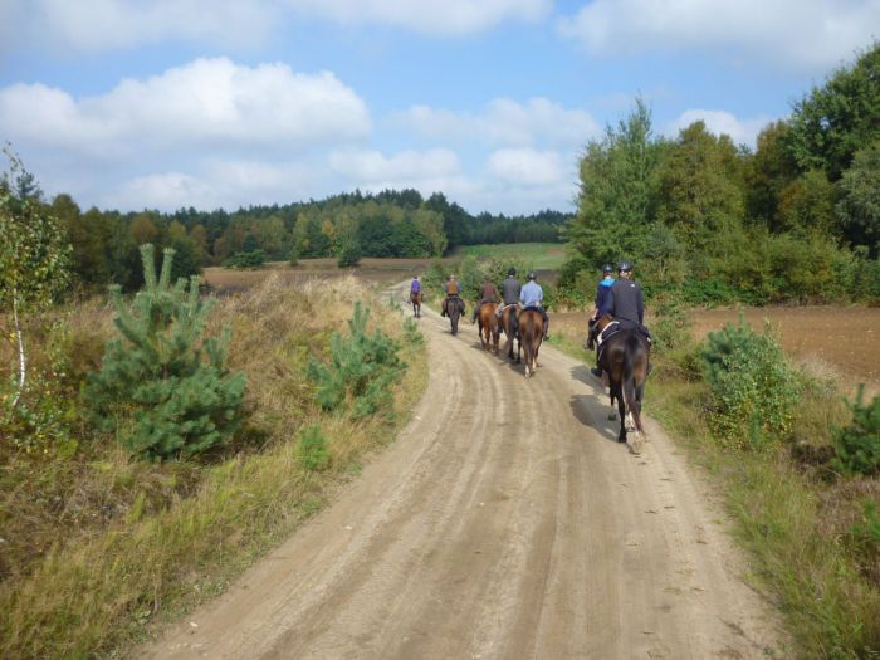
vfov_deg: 49.7
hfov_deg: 63.4
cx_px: 440
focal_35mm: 28
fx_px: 712
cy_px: 330
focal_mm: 5
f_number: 3.1
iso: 100
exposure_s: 1/800
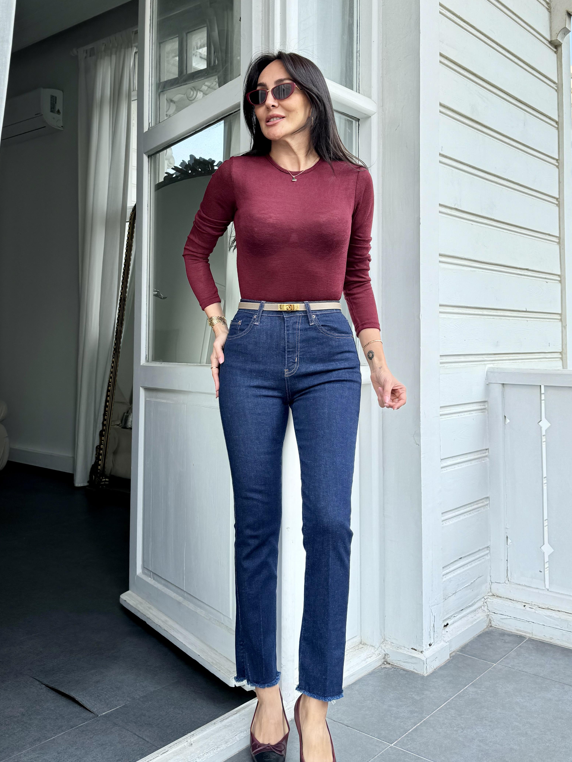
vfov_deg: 54.9
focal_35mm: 33
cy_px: 297
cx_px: 288
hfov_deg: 42.9
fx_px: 727
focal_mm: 6.76
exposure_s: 1/680
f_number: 1.8
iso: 80
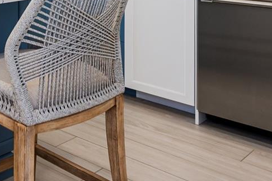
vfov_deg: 20.6
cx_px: -79
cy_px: -66
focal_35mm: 59
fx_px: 445
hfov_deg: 28.2
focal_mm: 14
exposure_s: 1/25
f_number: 5.6
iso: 320
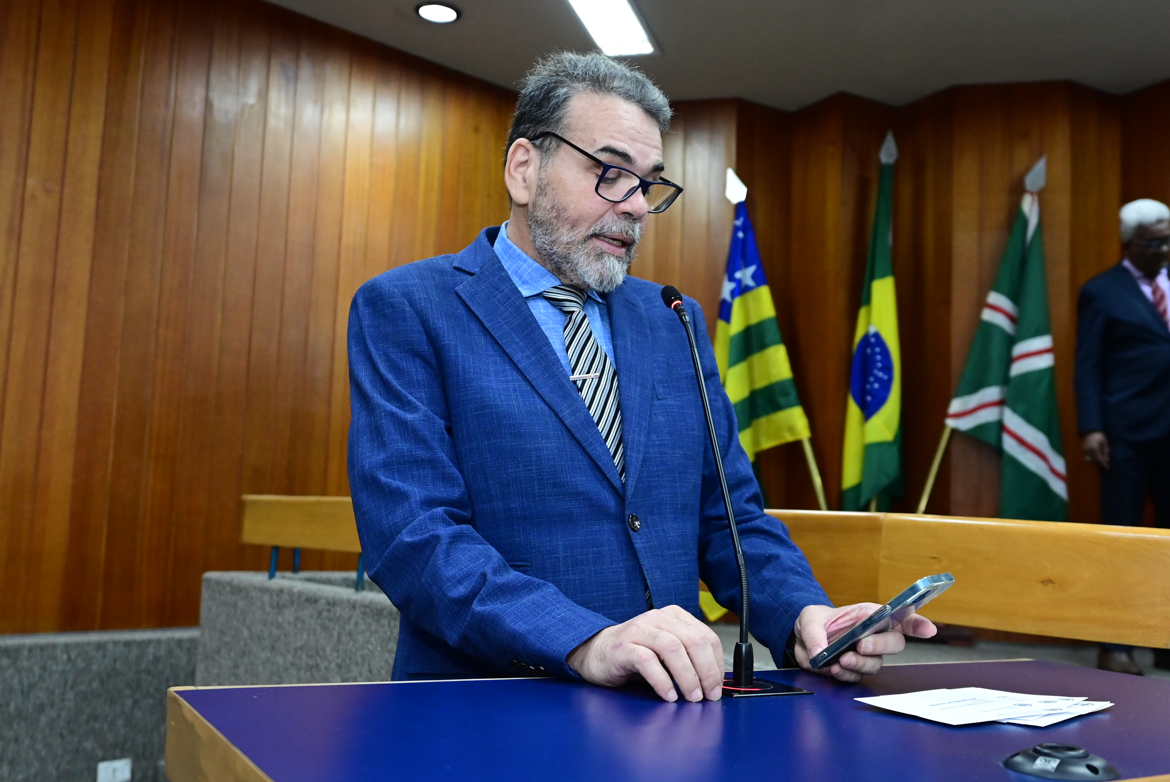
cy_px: 391
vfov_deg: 36.9
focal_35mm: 36
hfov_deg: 53.1
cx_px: 585
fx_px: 1171
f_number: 3.5
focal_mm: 24
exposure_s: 1/125
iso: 2500
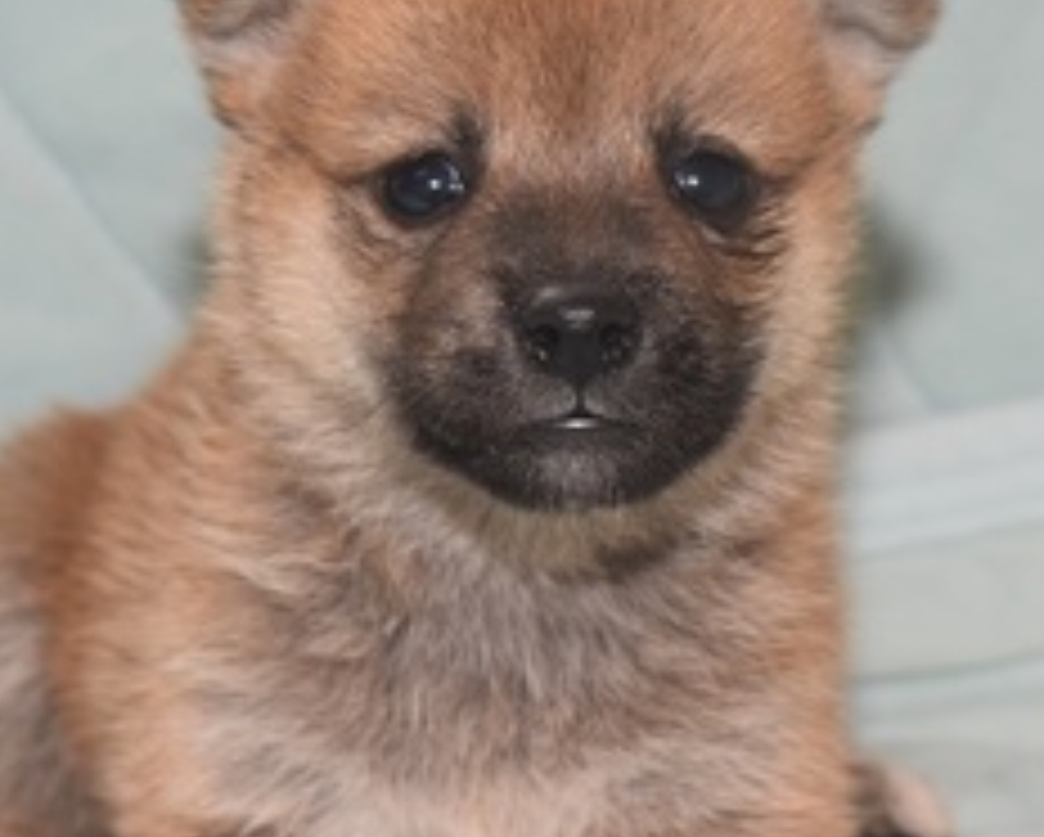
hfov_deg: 12.3
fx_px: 4855
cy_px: 459
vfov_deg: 9.9
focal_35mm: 157
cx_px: 518
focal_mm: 48
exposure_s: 1/100
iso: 400
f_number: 5.3
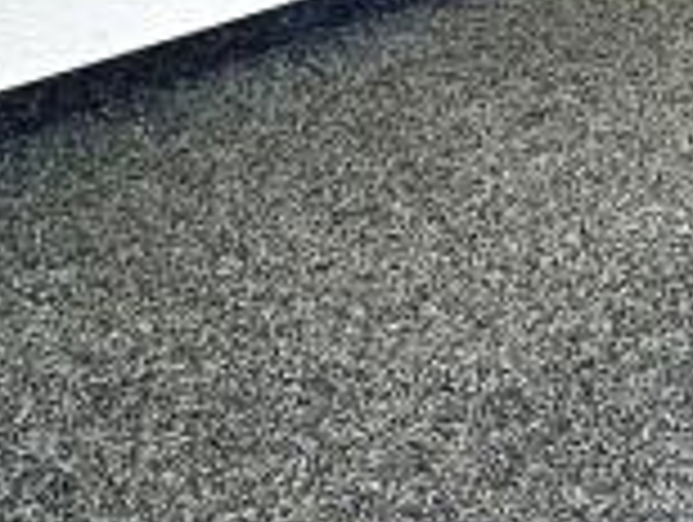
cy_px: -783
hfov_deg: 17.4
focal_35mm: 93
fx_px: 1865
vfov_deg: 12.2
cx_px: 1224
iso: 40
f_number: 2.2
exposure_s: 1/250
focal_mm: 2.22
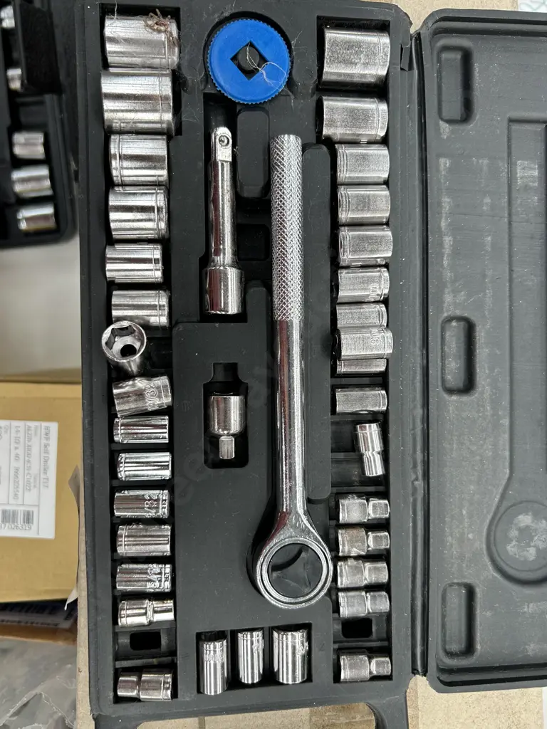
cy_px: 364
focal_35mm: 26
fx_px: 548
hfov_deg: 53.1
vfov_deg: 67.3
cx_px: 274
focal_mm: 5.7
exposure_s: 1/121
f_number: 1.5
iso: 40
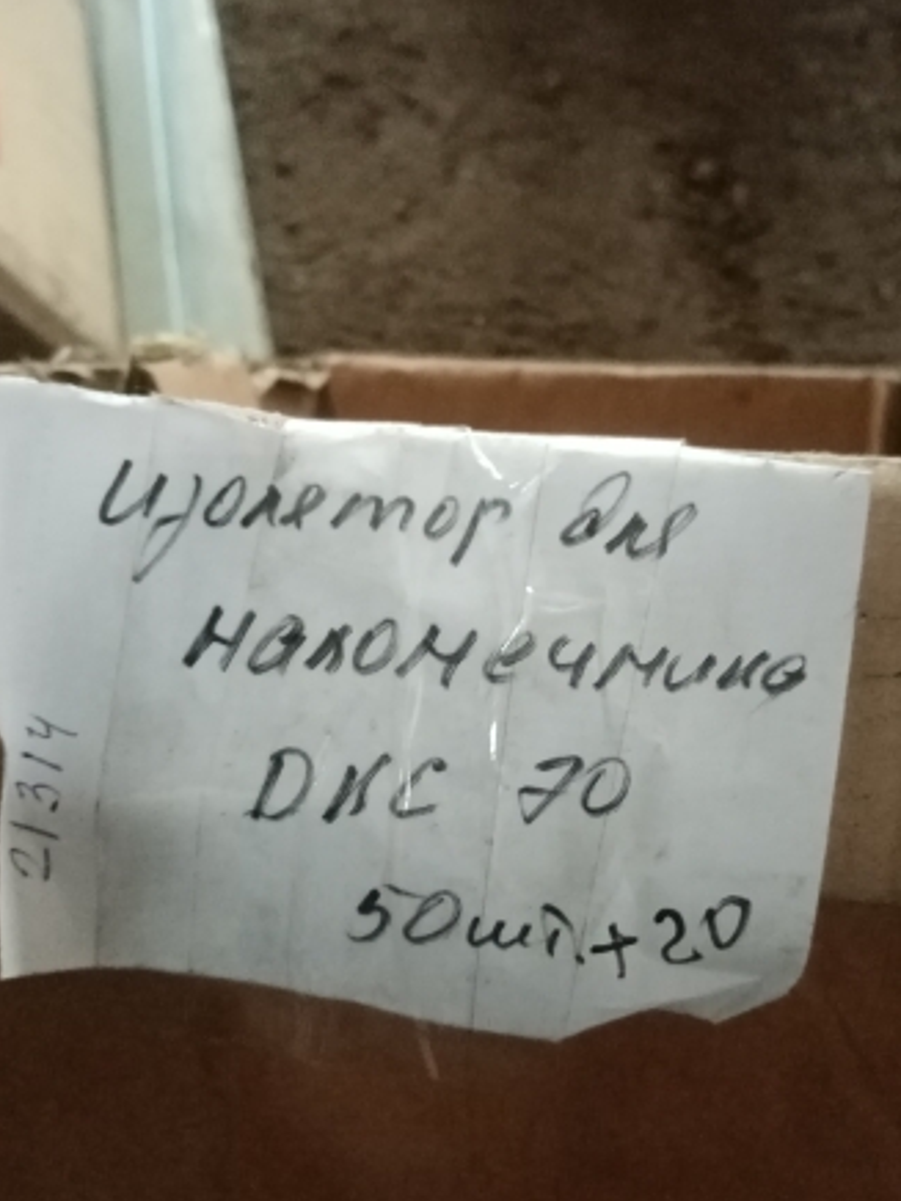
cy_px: 650
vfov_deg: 58.3
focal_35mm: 31
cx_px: 507
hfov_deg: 45.3
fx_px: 1076
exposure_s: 1/16.7
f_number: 1.8
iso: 1359
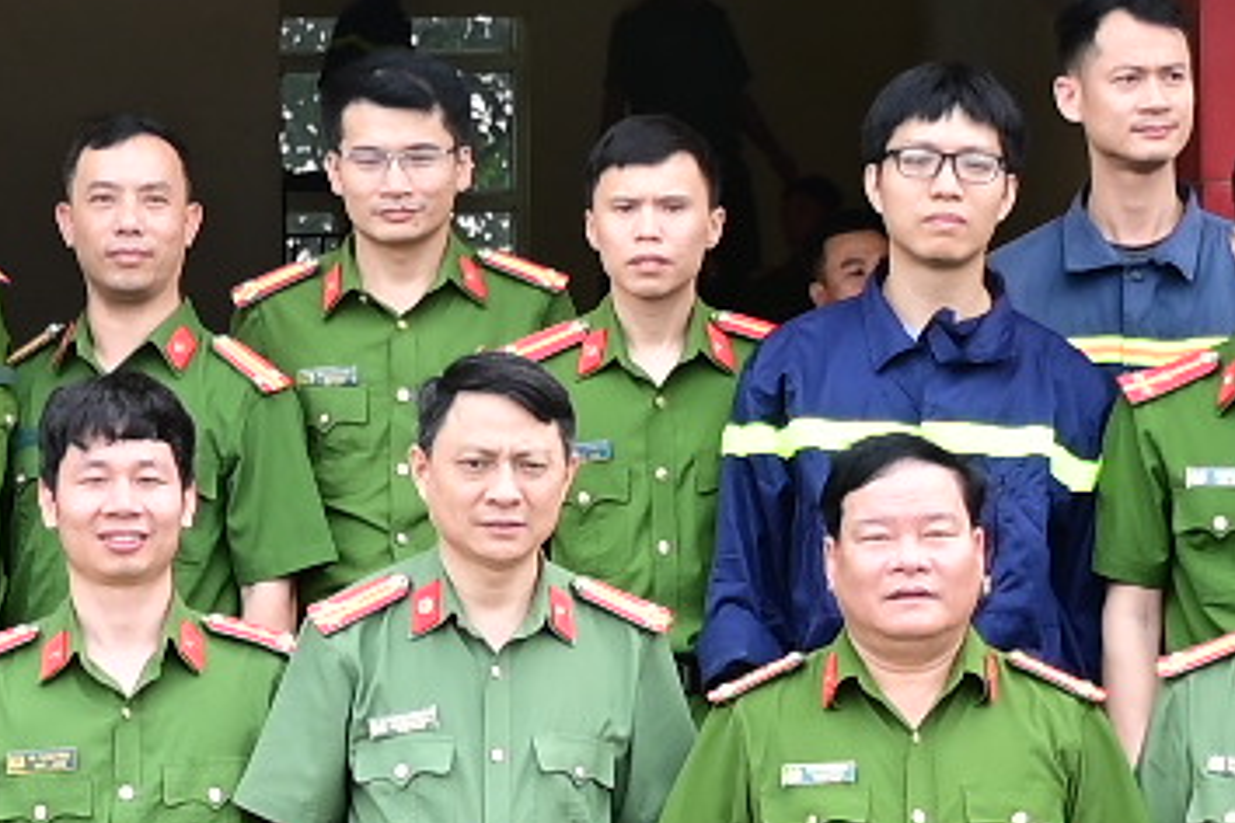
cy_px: 736
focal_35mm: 189
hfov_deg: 10.9
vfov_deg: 7.2
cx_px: 328
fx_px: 6483
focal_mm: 23
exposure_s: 1/200
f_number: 3.8
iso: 160
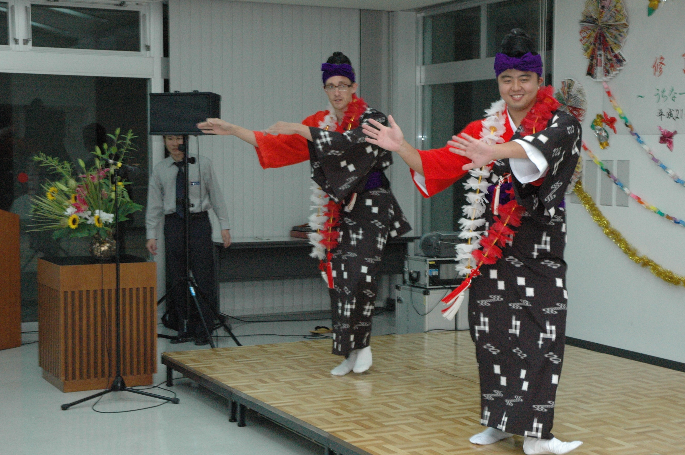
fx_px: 1236
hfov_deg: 31.0
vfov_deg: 20.9
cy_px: 238
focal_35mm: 65
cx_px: 377
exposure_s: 1/60
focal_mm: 38
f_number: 6.3
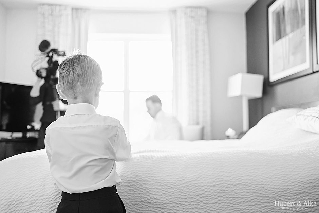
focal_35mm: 35
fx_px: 310
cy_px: 106
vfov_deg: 37.9
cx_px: 160
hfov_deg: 54.4
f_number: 1.8
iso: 250
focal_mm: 35
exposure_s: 1/125
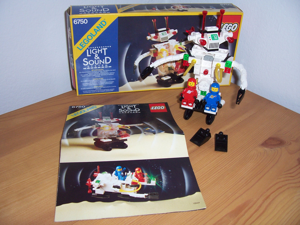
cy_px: 112
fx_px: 295
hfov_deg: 54.0
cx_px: 150
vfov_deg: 41.8
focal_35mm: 34
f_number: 2.7
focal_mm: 5.6
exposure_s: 1/60
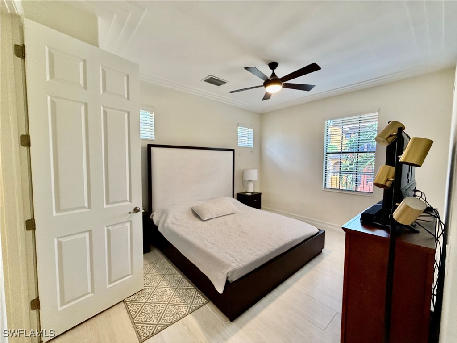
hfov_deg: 102.1
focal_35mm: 14
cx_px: 228
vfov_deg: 85.7
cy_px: 172
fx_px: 185
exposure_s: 1/60
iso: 320
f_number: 2.2
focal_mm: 2.22
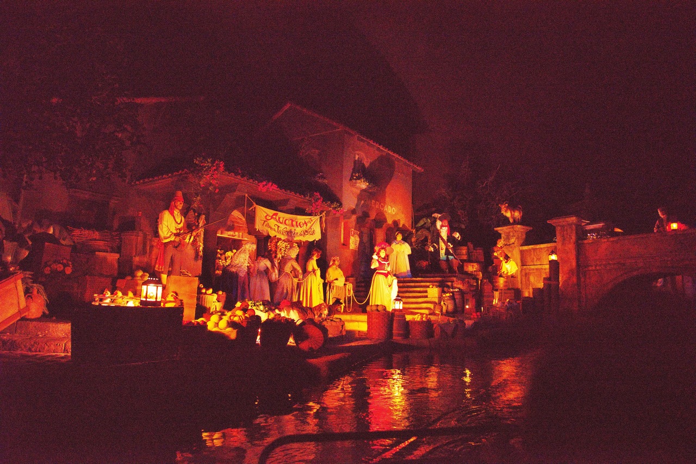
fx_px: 464
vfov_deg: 53.2
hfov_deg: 73.7
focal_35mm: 24
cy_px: 232
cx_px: 348
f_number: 4
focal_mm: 24
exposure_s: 1/50
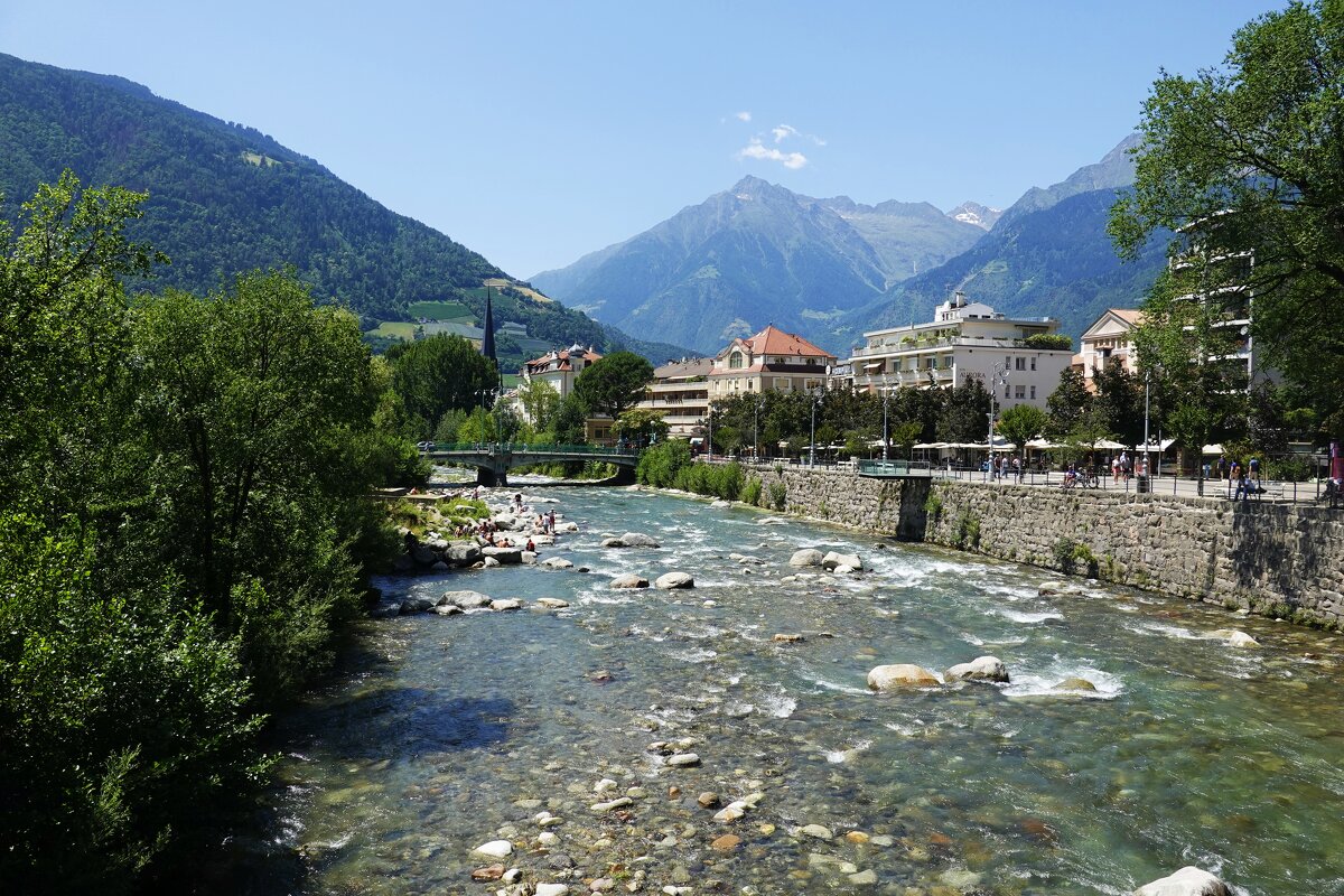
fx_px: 1120
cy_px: 448
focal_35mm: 30
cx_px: 672
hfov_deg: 61.9
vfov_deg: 43.6
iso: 125
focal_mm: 11.06
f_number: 5.6
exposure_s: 1/500
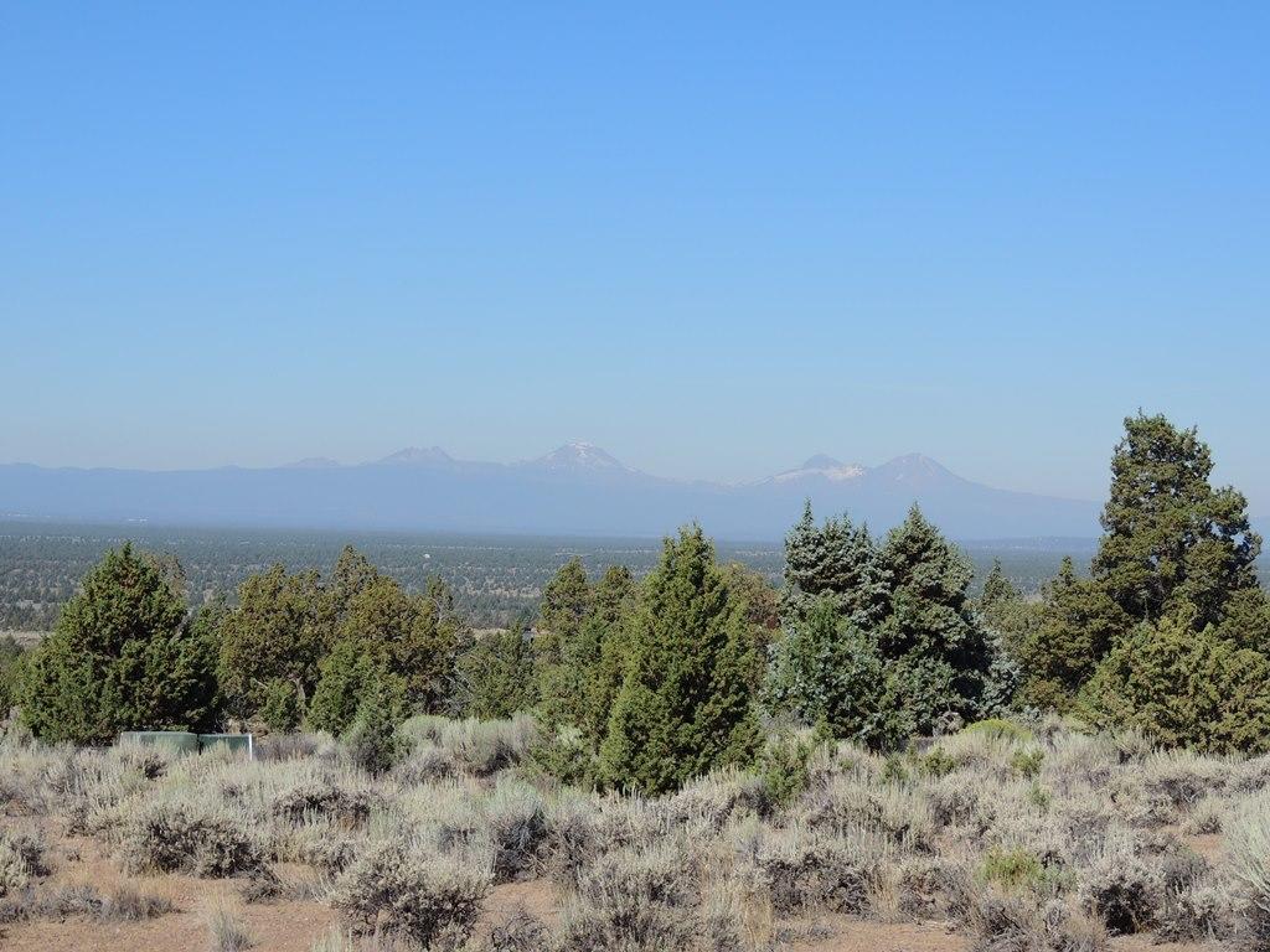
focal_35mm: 75
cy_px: 476
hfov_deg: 26.0
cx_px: 635
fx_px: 2752
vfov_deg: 19.6
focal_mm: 13.3
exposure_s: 1/1000
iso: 100
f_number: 3.9
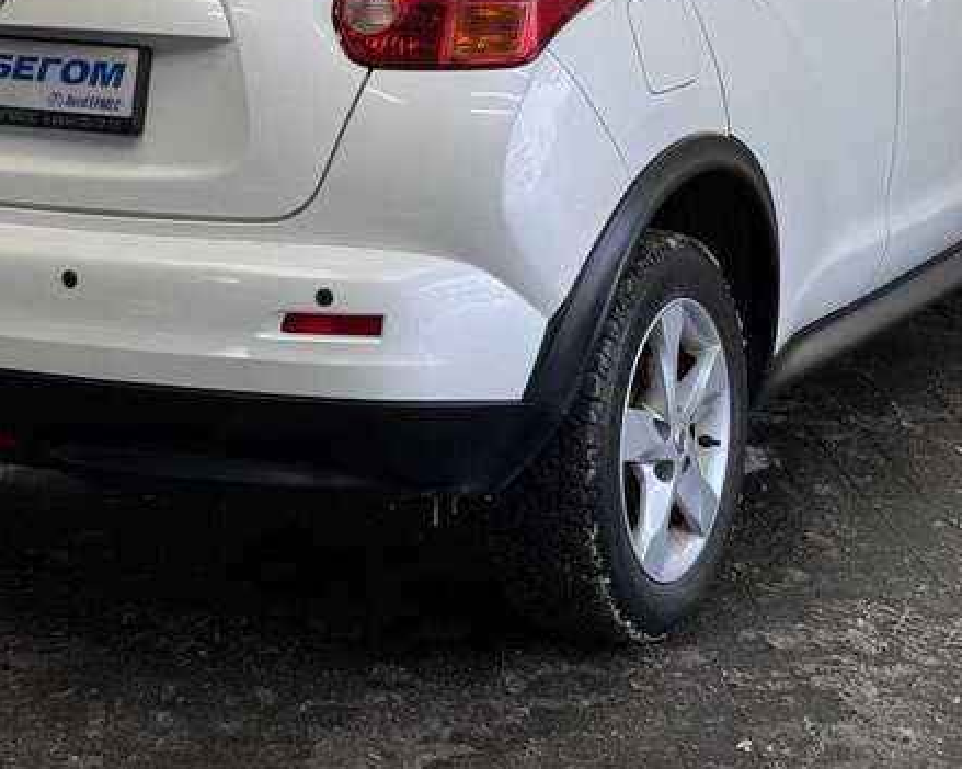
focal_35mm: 96
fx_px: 2733
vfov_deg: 15.8
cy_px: 41
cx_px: 353
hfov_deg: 19.9
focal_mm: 6.76
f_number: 1.78
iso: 50
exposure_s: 1/213
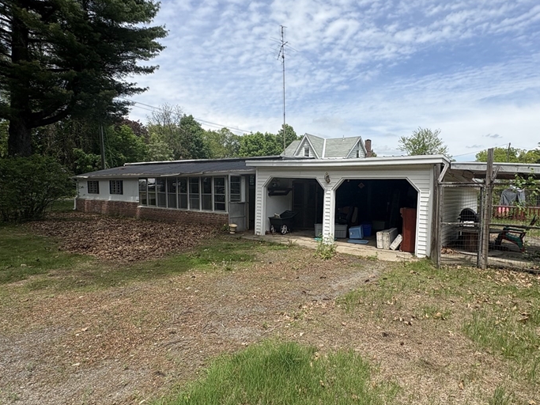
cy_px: 206
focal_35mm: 21
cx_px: 324
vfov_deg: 63.4
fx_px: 328
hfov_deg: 78.1
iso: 40
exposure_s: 1/1709
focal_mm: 2.22
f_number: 2.2
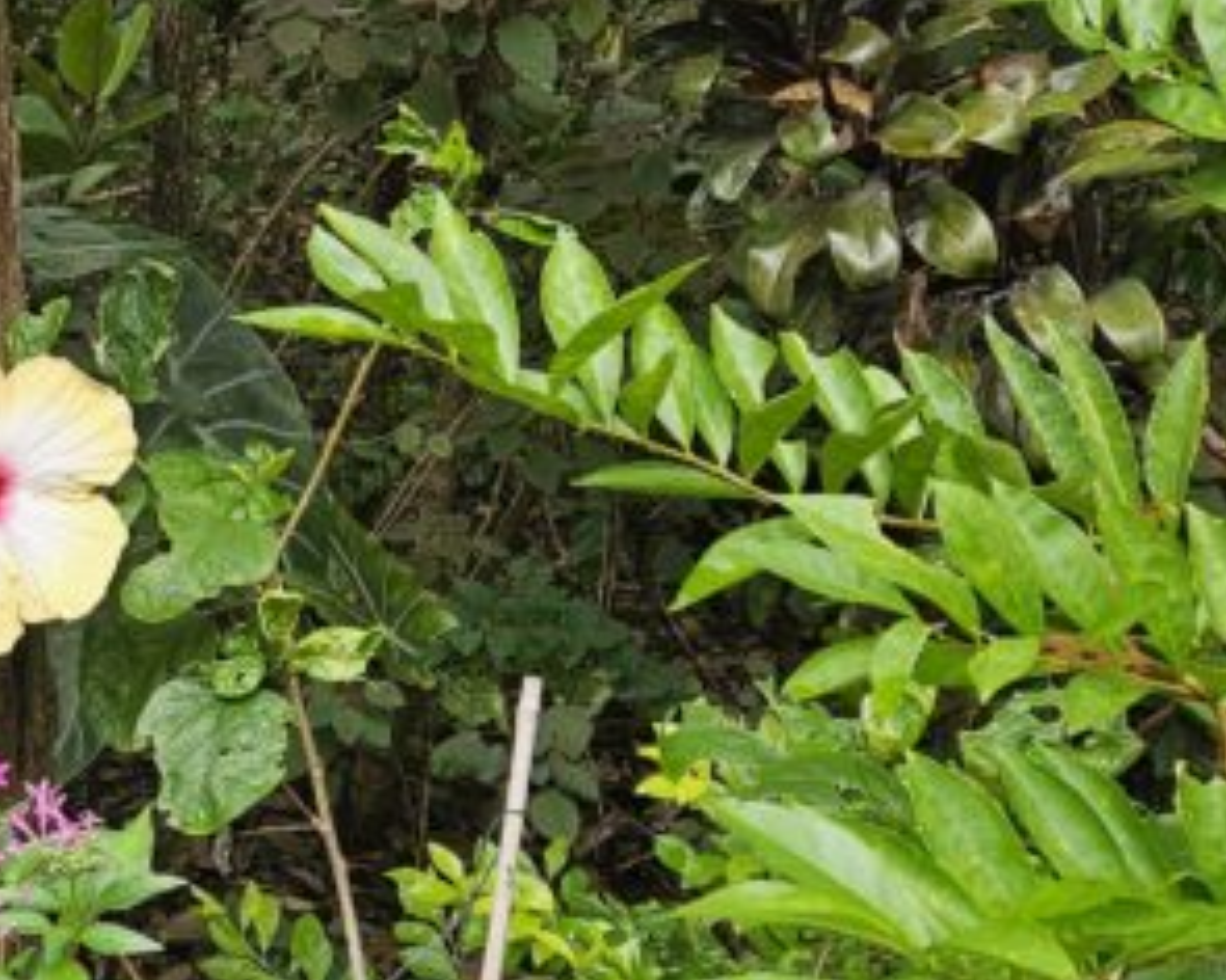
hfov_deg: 23.9
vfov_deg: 19.7
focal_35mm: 78
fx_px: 2830
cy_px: 453
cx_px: 166
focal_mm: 5.4
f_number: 1.8
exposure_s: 1/122
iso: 25
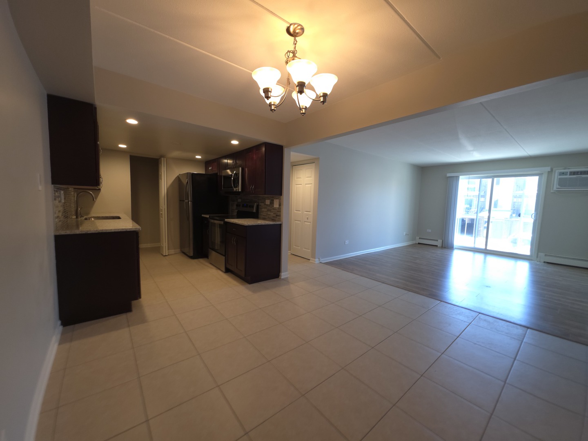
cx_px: 294
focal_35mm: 13
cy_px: 220
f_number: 1.9
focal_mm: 2.2
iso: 64
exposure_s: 1/30
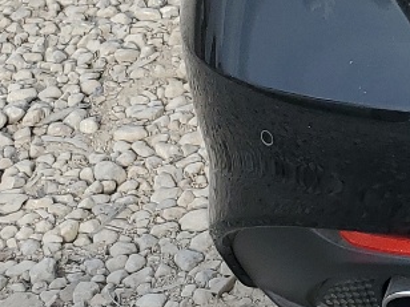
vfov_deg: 10.5
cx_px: 825
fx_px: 1599
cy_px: -189
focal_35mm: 135
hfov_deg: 12.7
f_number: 1.5
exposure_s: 1/1111
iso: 50
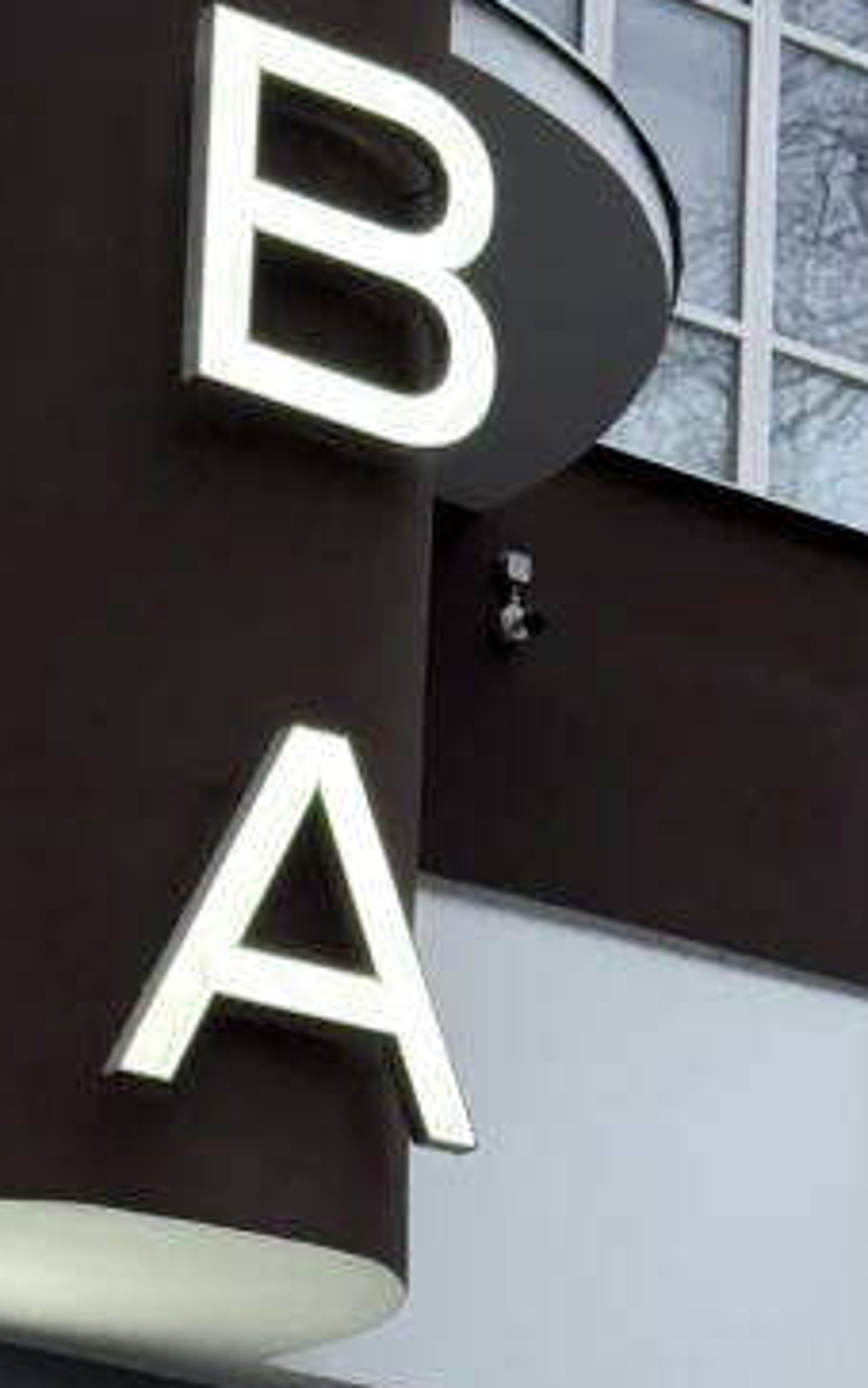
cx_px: 359
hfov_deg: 7.8
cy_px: 1644
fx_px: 6356
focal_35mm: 168
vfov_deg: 12.2
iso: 200
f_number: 1.78
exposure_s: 1/100
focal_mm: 6.76
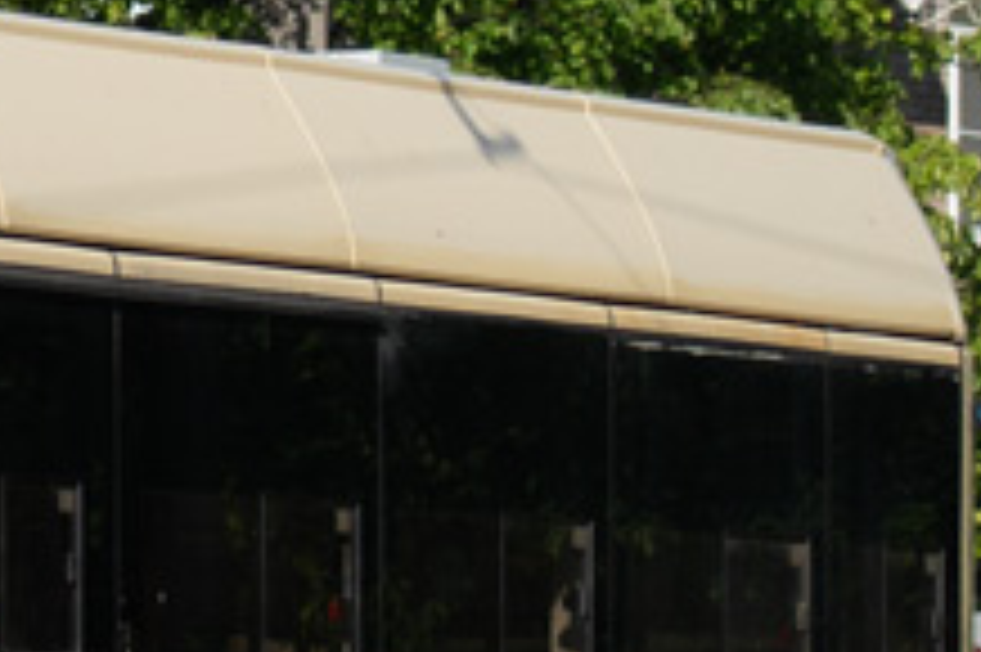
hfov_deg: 3.0
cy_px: 146
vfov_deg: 2.0
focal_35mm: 675
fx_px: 18379
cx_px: -1202
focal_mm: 70
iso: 100
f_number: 4.5
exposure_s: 1/800
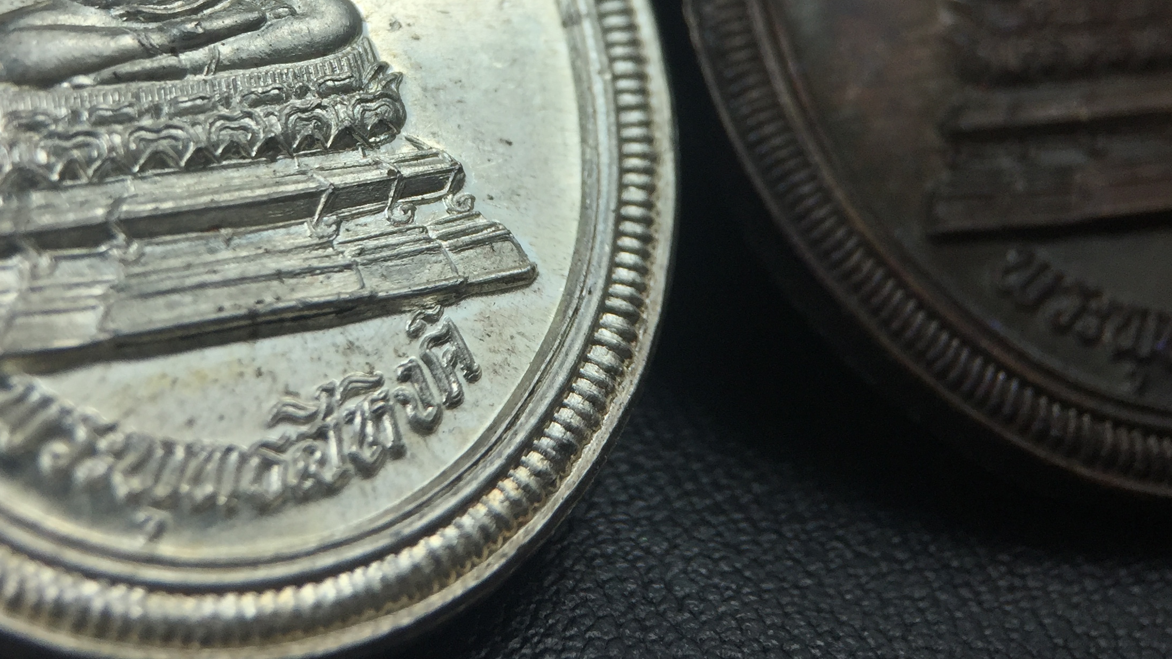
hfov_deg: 43.6
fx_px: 1461
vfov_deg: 24.5
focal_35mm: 47
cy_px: 37
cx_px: 509
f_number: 2.2
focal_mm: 4.15
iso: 32
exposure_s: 1/3300
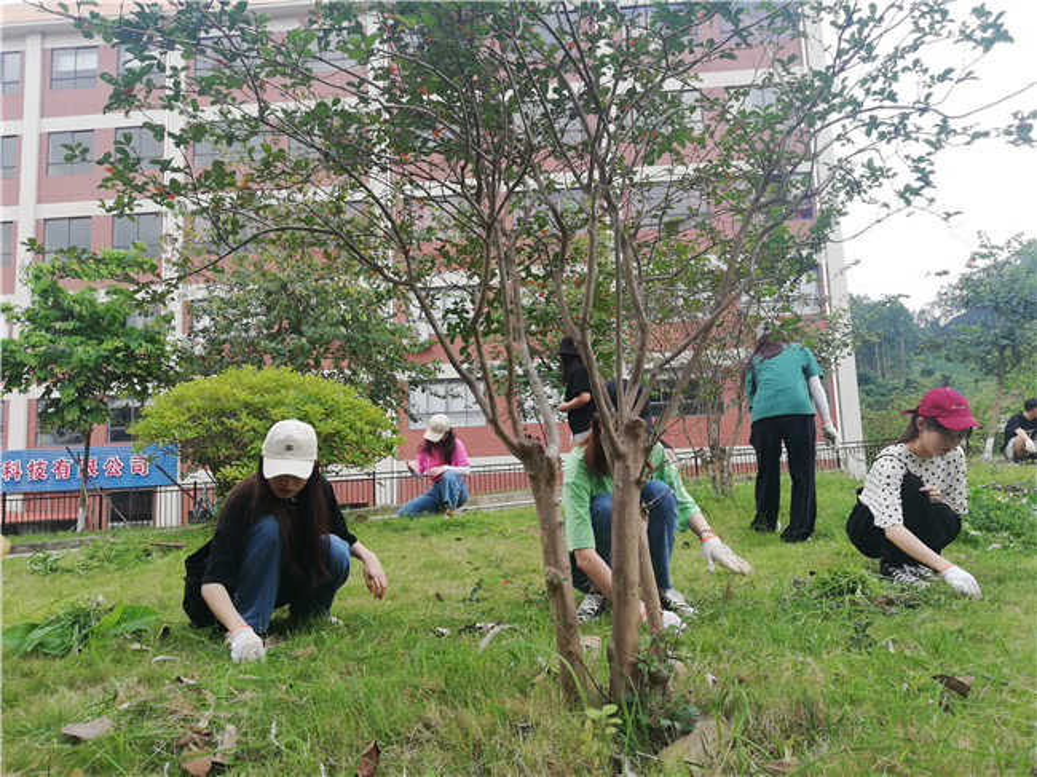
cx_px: 518
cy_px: 388
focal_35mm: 26
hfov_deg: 67.3
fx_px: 779
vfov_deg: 53.0
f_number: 2.2
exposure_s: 1/185
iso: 50
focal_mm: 3.81
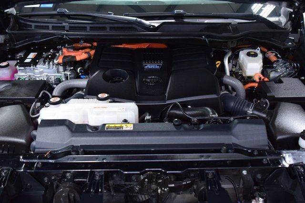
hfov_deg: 53.1
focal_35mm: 36
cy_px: 102
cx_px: 152
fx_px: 305
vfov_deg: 36.9
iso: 1600
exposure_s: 1/60
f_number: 3.2
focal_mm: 24
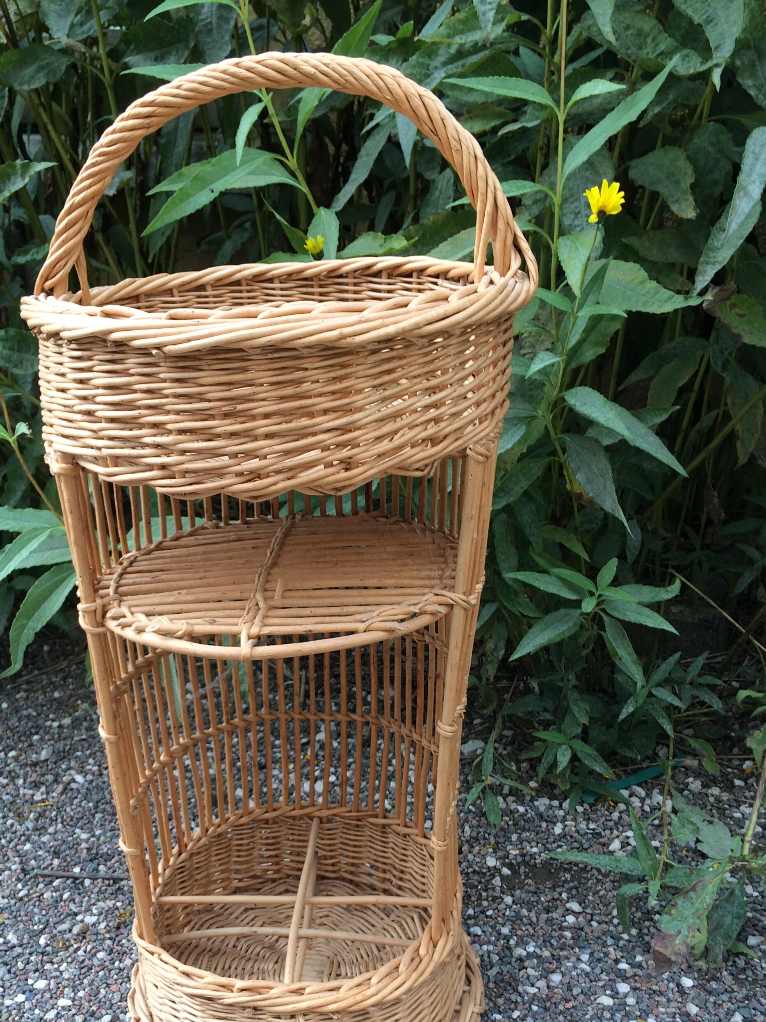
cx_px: 355
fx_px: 1121
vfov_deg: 48.3
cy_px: 668
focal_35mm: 38
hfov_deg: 37.7
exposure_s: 1/181
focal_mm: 4.15
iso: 32
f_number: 2.2
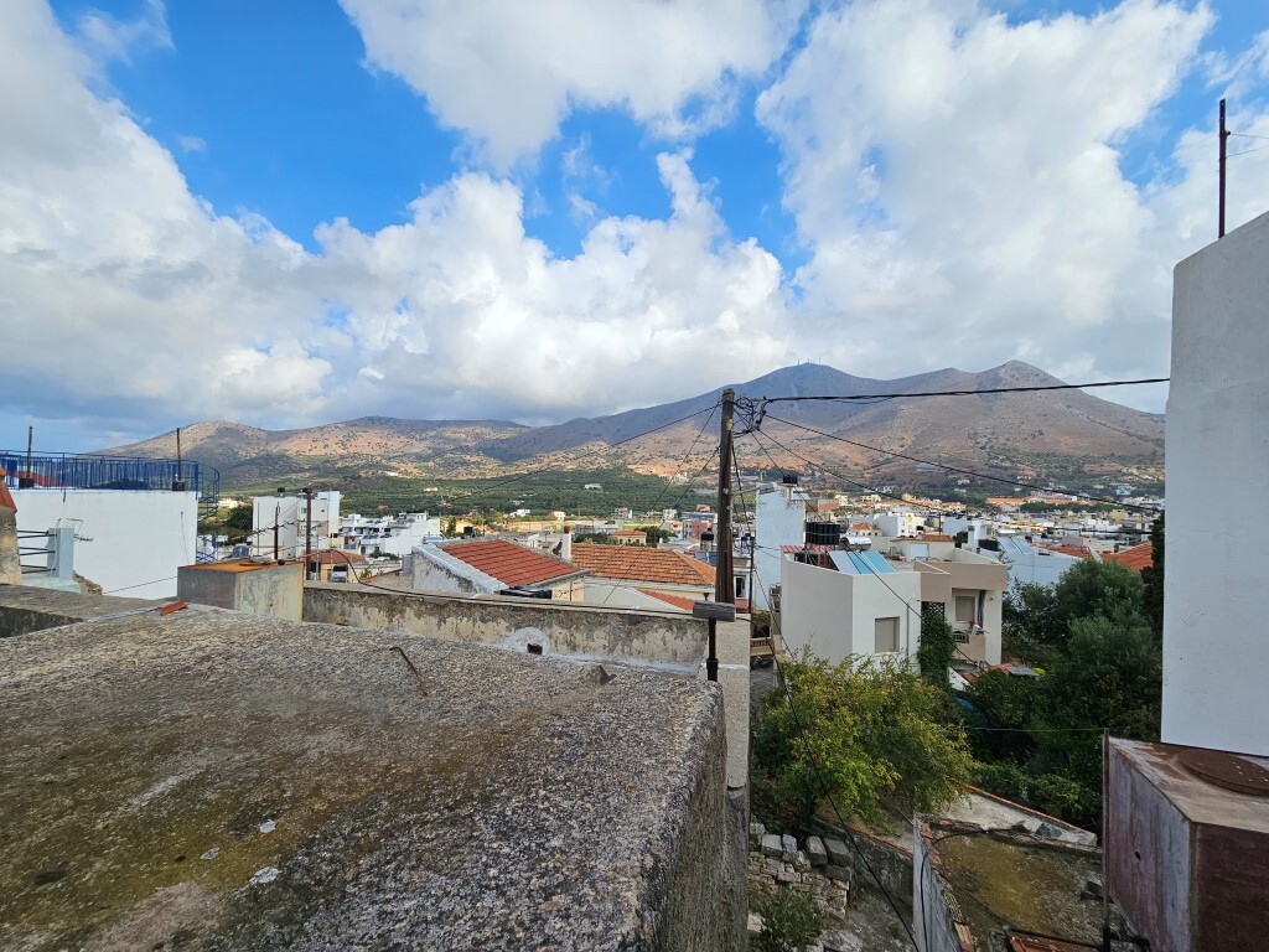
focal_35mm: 13
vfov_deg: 89.9
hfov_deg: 106.2
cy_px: 476
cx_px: 634
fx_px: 477
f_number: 2.2
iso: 50
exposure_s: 1/3203
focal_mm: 2.2
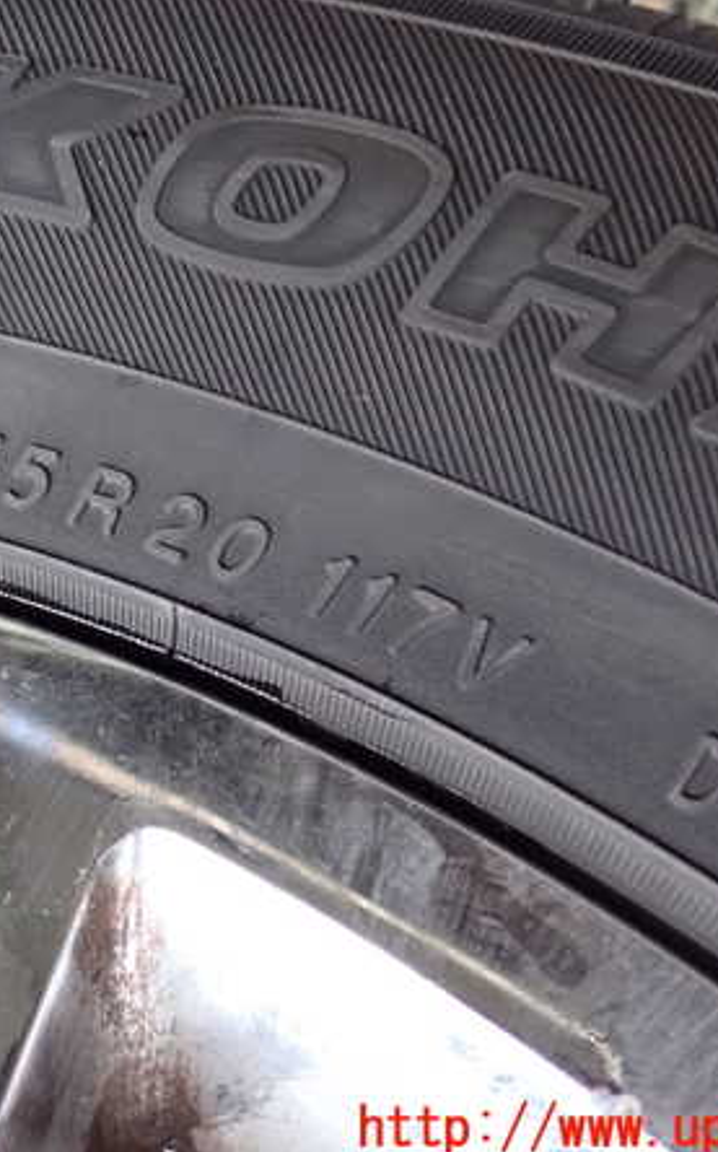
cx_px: 166
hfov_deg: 29.3
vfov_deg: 46.2
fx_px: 1348
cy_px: 579
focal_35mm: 43
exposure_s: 1/500
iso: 1250
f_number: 2.3
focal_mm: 5.4
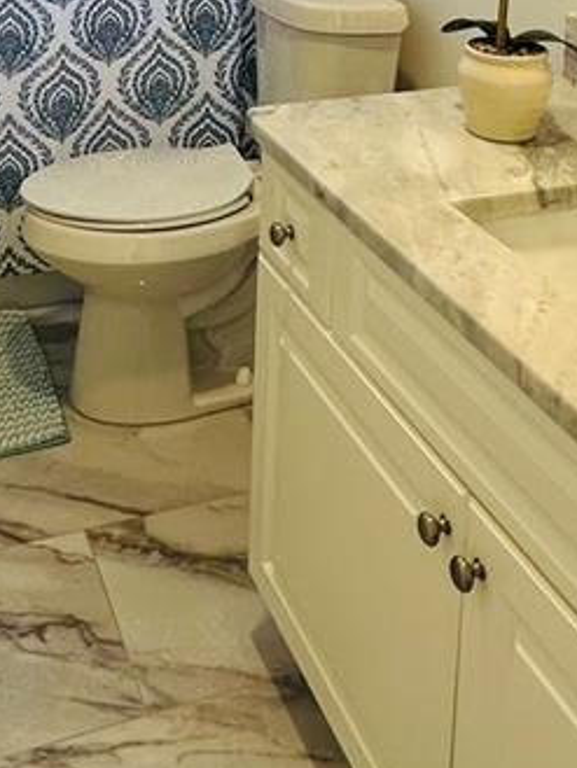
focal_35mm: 51
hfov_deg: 28.5
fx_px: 1133
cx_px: 220
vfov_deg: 32.8
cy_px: -79
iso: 100
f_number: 2.2
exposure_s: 1/63
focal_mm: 2.22
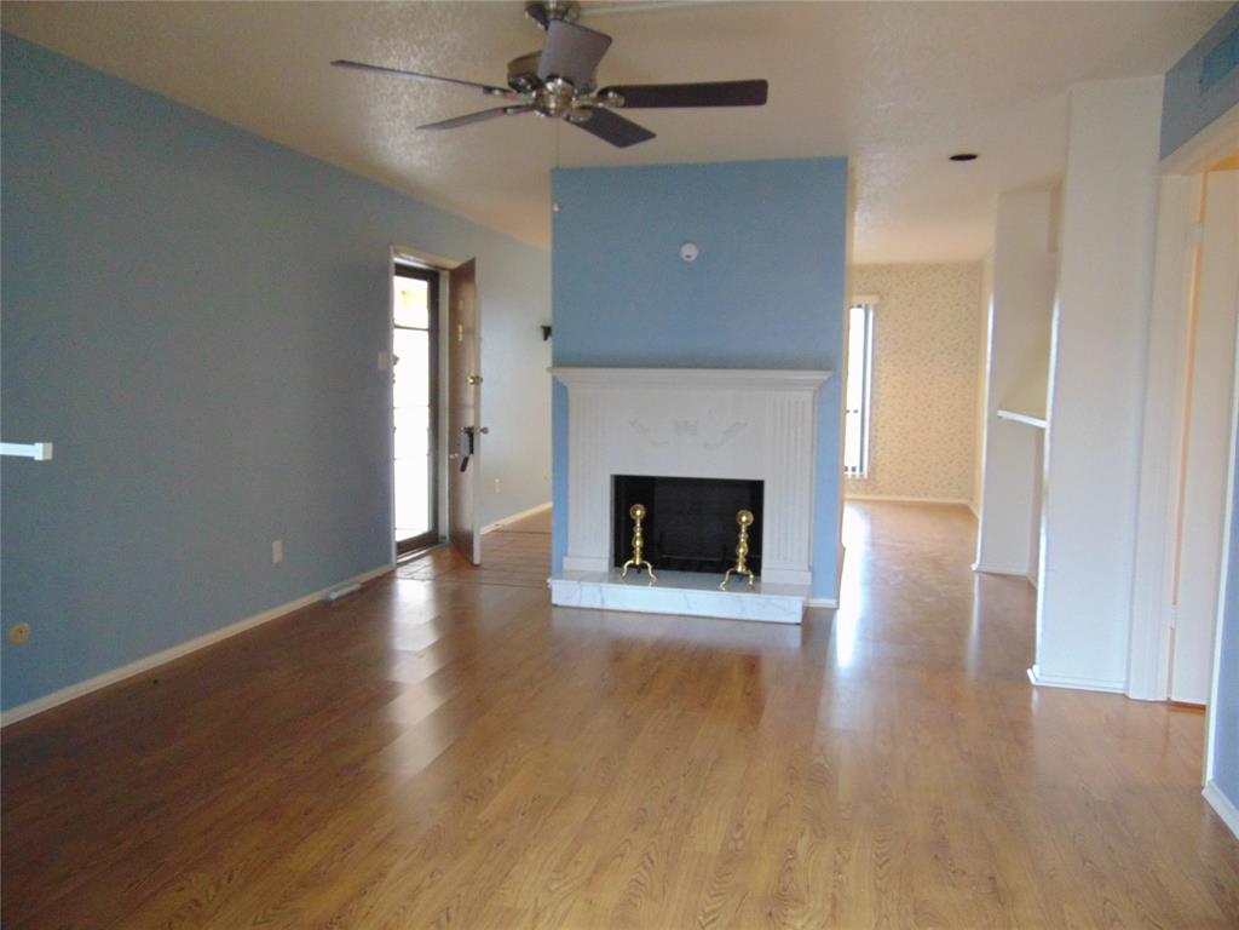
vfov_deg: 54.9
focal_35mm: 25
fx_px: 895
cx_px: 620
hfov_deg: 69.4
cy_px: 465
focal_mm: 4.5
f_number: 3
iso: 400
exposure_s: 1/20
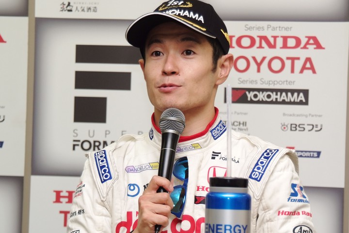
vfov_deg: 10.2
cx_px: 174
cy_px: 116
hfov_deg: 15.2
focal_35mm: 135
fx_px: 1309
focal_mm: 90
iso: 400
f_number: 5.6
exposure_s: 1/125
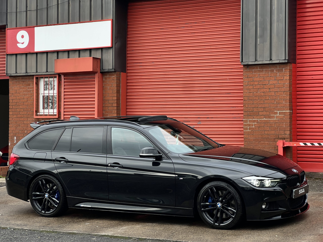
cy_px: 121
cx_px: 162
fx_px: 718
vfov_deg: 19.1
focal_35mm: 77
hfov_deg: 25.3
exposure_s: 1/99
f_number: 2.8
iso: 32
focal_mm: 9
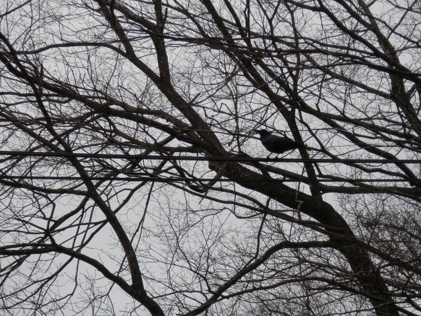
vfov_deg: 5.4
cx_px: 210
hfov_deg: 7.2
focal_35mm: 274
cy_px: 158
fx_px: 3332
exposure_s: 1/200
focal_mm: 48.9
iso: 125
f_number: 6.4
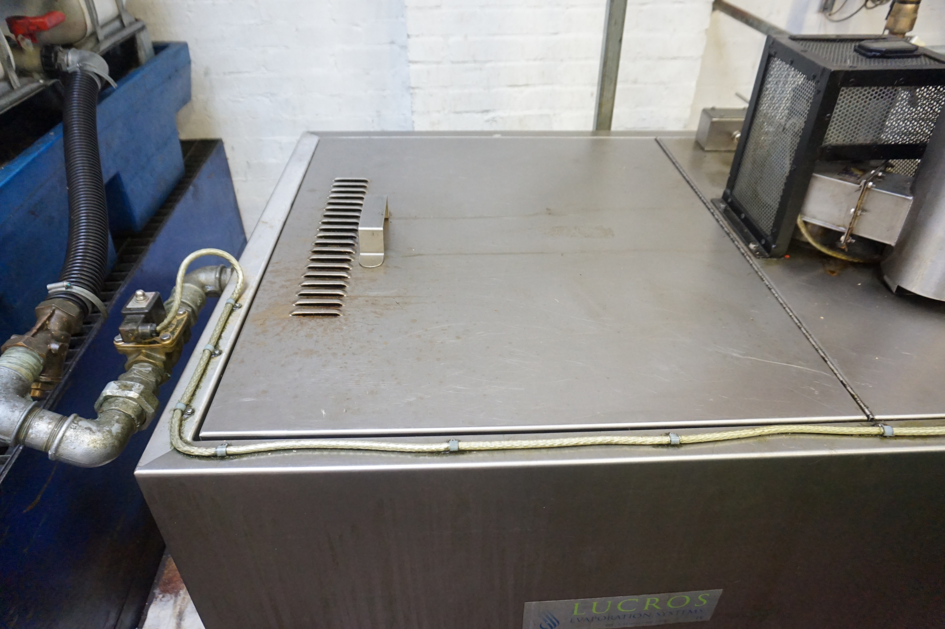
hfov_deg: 73.8
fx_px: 630
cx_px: 472
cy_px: 314
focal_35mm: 24
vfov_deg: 53.1
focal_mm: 16
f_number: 3.5
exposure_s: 1/160
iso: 2500
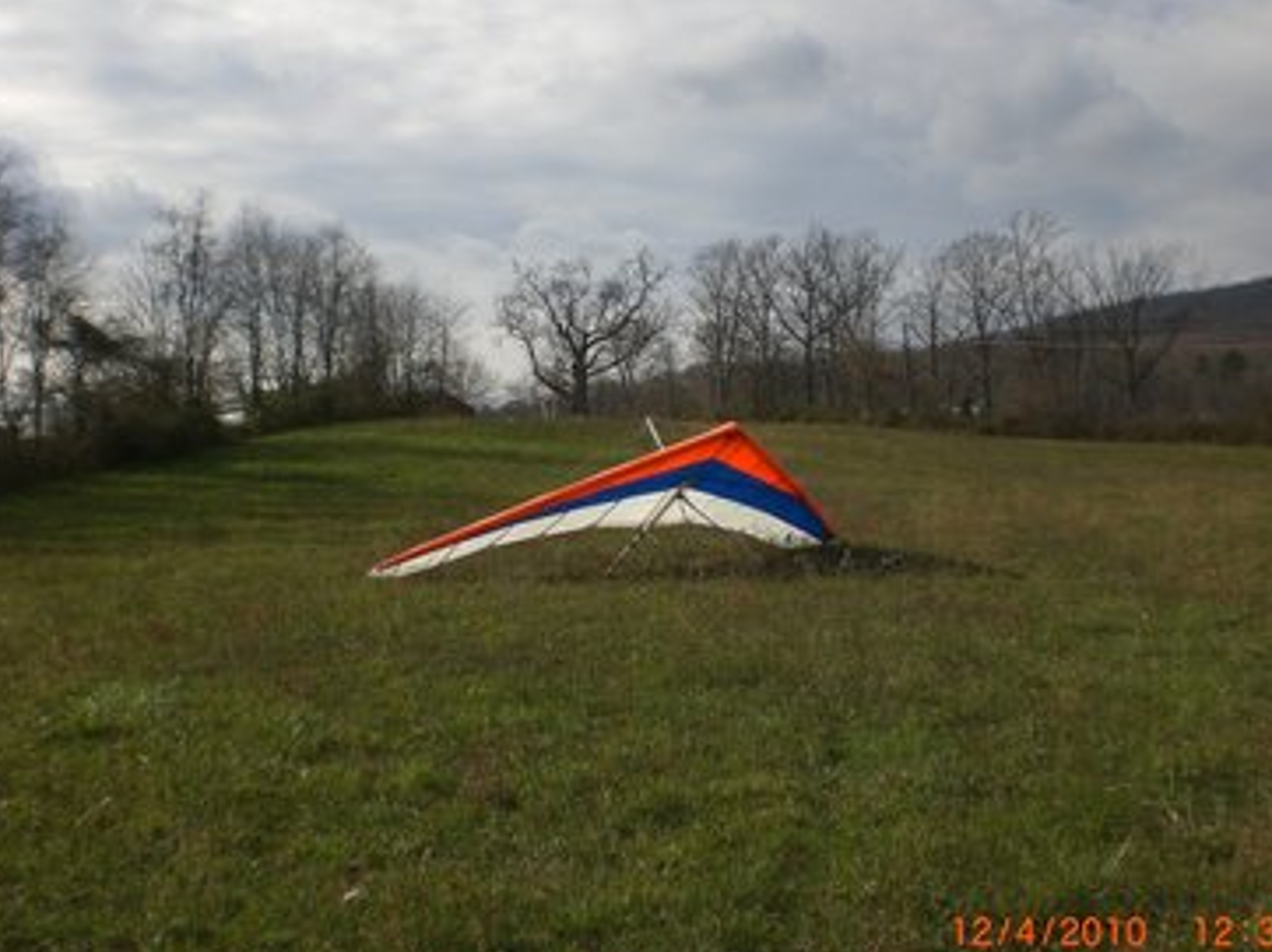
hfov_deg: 44.8
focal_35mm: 42
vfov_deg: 34.3
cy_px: 513
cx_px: 682
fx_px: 1542
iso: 50
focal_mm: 6.3
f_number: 4.4
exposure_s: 1/640
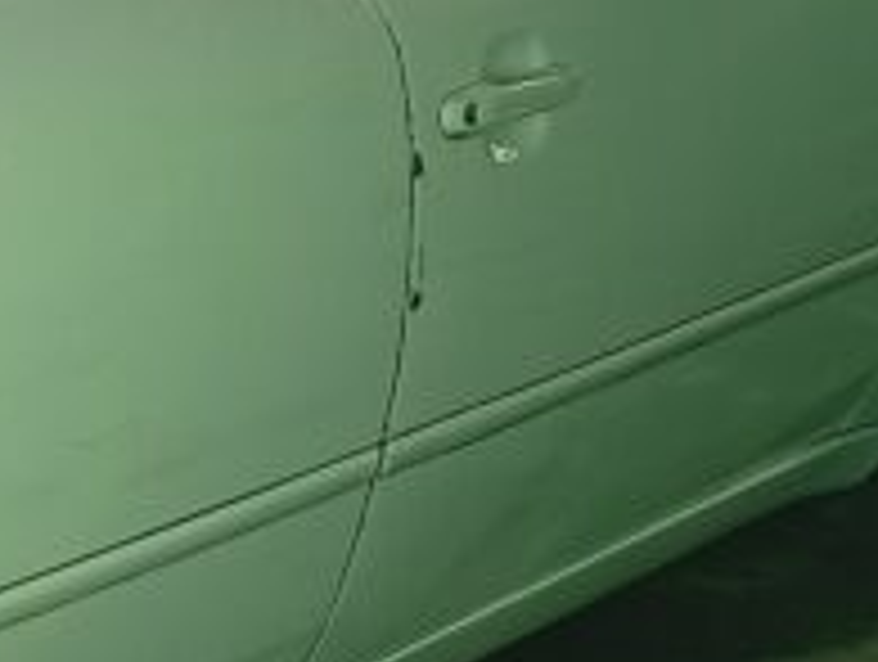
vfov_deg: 10.5
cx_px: -702
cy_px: 358
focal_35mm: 142
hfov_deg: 12.6
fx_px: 3608
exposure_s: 1/132
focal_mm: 3.98
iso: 50
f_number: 1.8
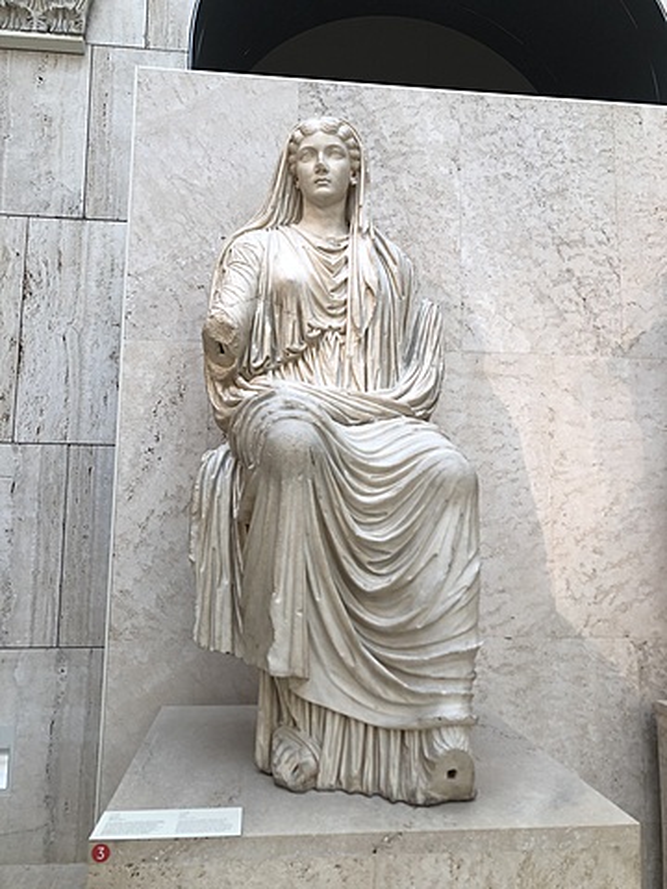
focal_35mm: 28
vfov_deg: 63.4
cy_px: 444
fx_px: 719
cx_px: 334
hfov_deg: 49.7
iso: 25
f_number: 1.8
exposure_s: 1/100
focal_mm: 3.99
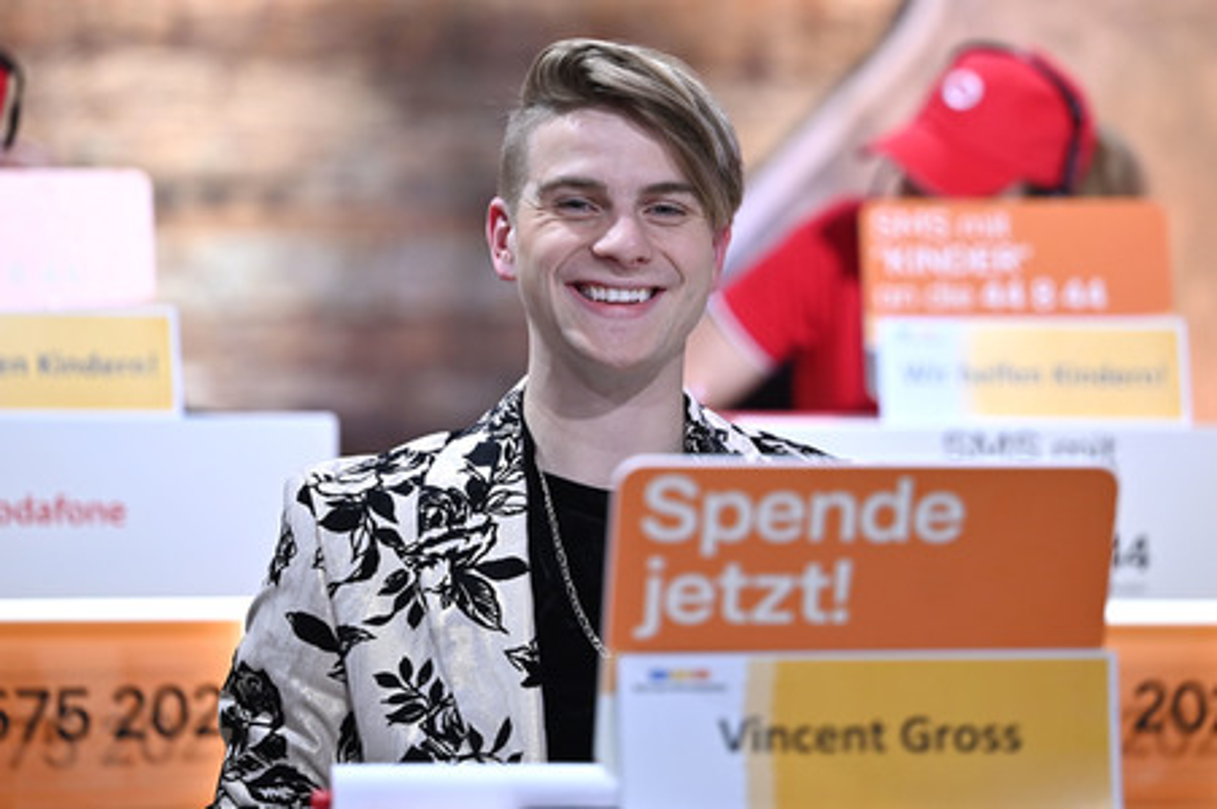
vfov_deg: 9.8
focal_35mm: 140
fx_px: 4729
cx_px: 608
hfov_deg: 14.7
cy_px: 404
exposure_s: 1/320
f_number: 2.8
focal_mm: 140
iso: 1000
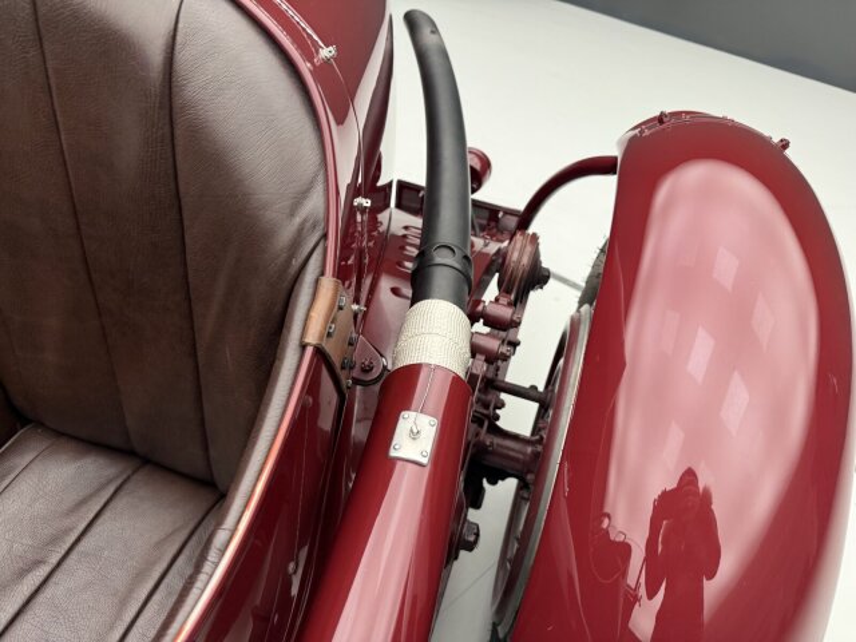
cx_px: 428
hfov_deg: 71.6
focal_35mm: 24
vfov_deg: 56.8
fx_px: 593
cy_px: 321
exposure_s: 1/49
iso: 200
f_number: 1.78
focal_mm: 6.76
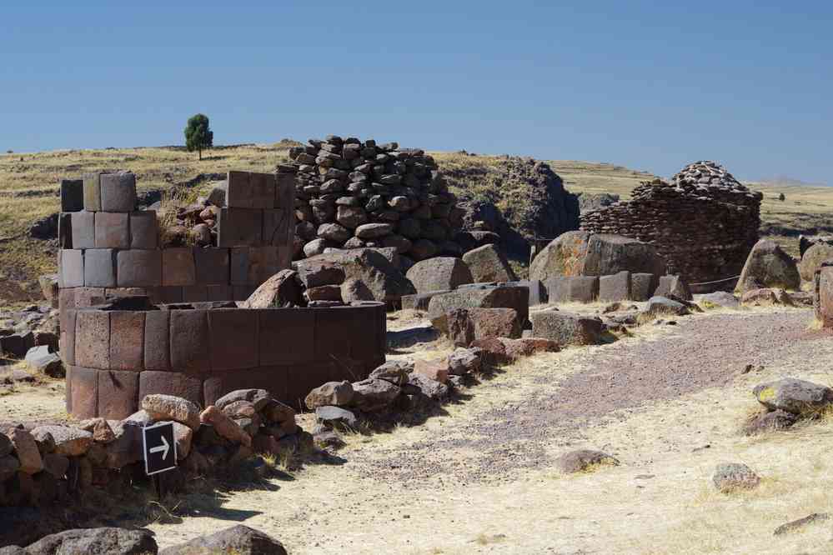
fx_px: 3054
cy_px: 278
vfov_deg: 10.4
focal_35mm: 132
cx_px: 416
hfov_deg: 15.5
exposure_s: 1/125
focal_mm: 87.5
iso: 200
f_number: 9
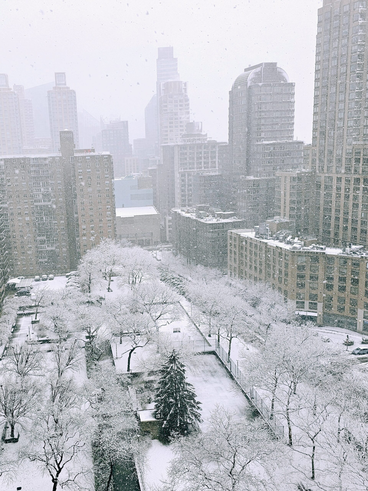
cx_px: 184
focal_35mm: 23
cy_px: 246
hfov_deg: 58.9
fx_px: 326
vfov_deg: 73.9
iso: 20
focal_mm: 6.3
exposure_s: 1/208
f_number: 1.7
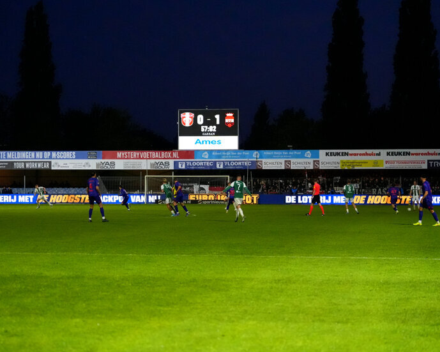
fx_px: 1172
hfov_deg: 21.3
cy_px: 176
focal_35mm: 90
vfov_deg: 17.1
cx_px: 204
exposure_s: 1/1000
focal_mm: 70
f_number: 2.8
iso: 12800
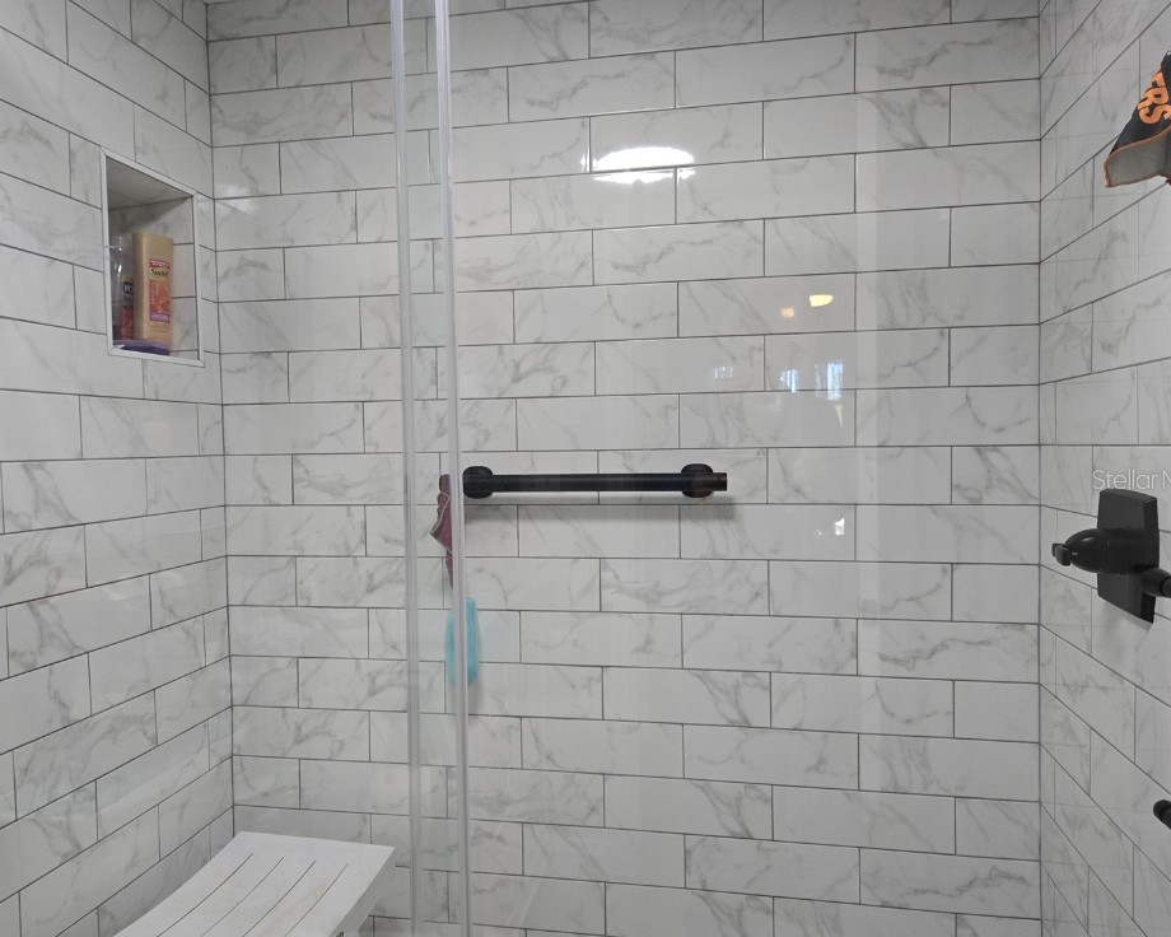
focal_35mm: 25
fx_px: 866
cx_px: 560
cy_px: 479
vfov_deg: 56.8
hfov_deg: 68.1
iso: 200
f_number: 1.8
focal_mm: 5.4
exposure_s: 1/120
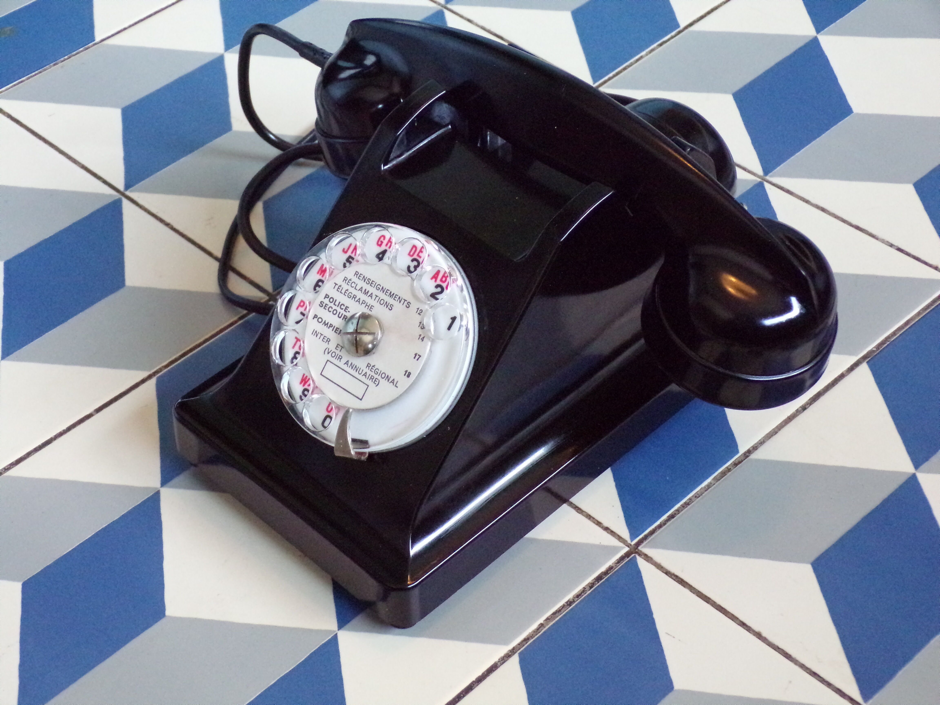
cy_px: 352
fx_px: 1765
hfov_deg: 29.8
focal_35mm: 65
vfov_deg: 22.6
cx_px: 470
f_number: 3.8
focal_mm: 11.6
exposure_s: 1/40
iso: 800
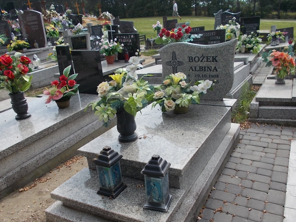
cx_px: 148
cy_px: 131
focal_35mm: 31
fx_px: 265
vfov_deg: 45.2
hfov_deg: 58.4
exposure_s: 1/160
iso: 80
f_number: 8
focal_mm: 4.6
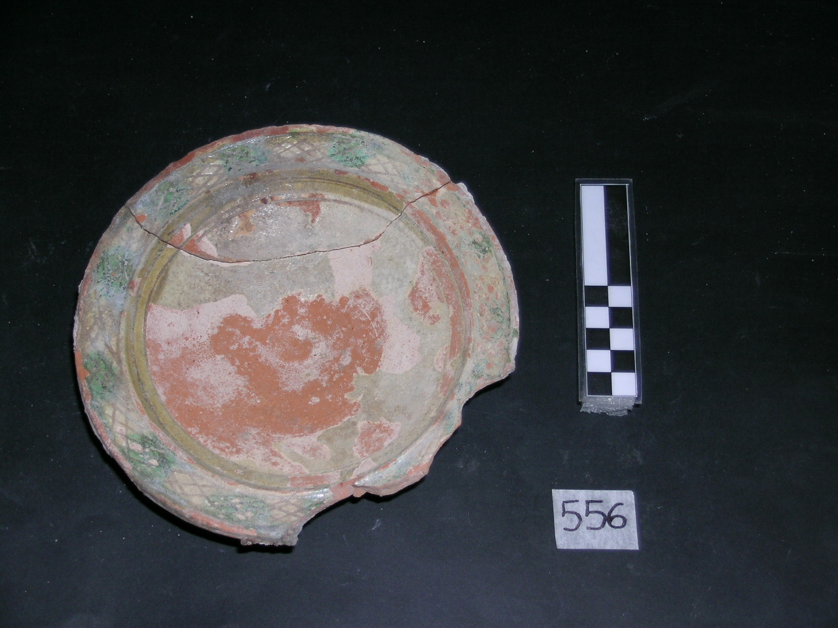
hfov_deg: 38.2
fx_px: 1210
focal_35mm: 50
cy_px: 314
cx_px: 419
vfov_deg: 29.1
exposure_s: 1/60.1
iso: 50
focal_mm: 10.3
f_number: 3.4
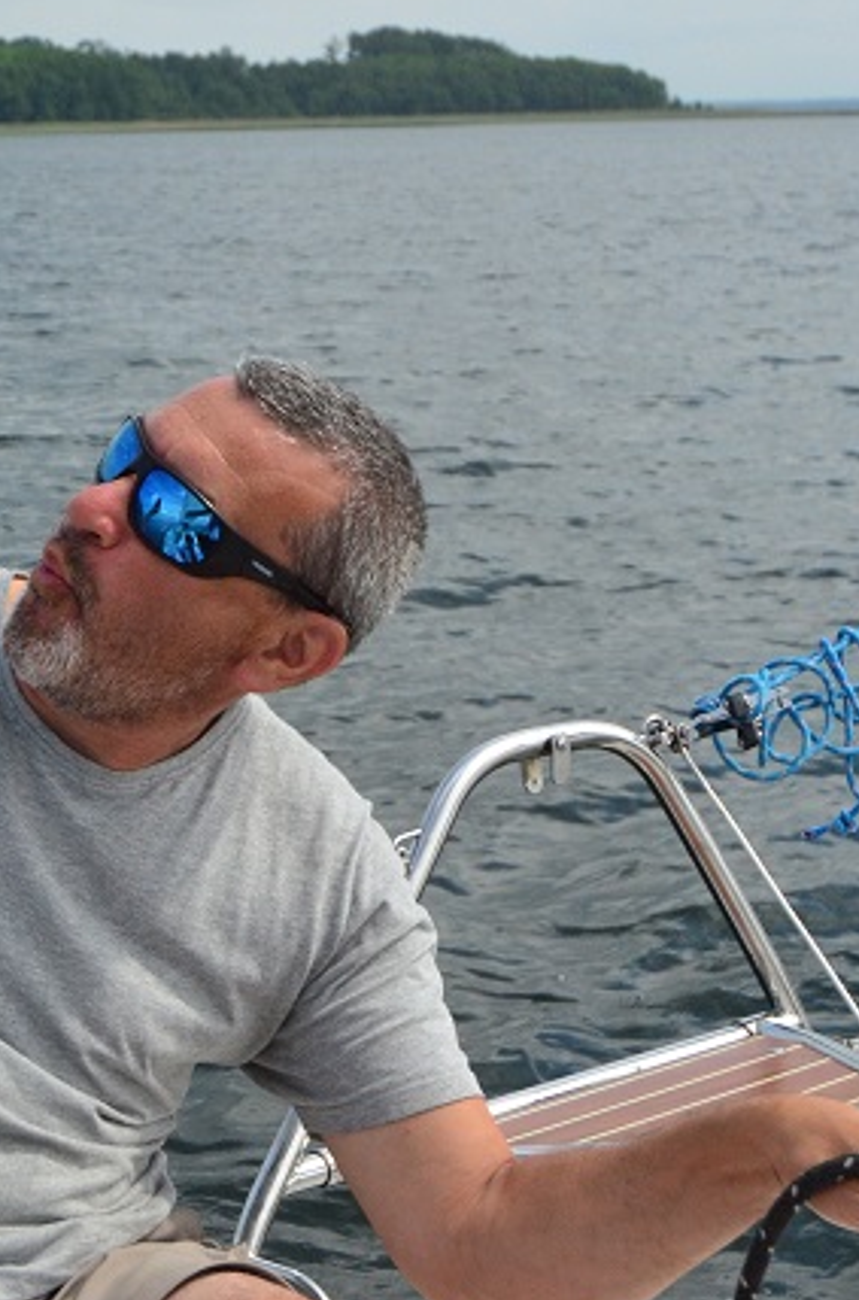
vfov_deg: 26.4
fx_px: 2771
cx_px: -20
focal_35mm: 77
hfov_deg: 17.2
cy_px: 709
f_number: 4.5
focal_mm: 22
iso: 1000
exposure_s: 1/8000
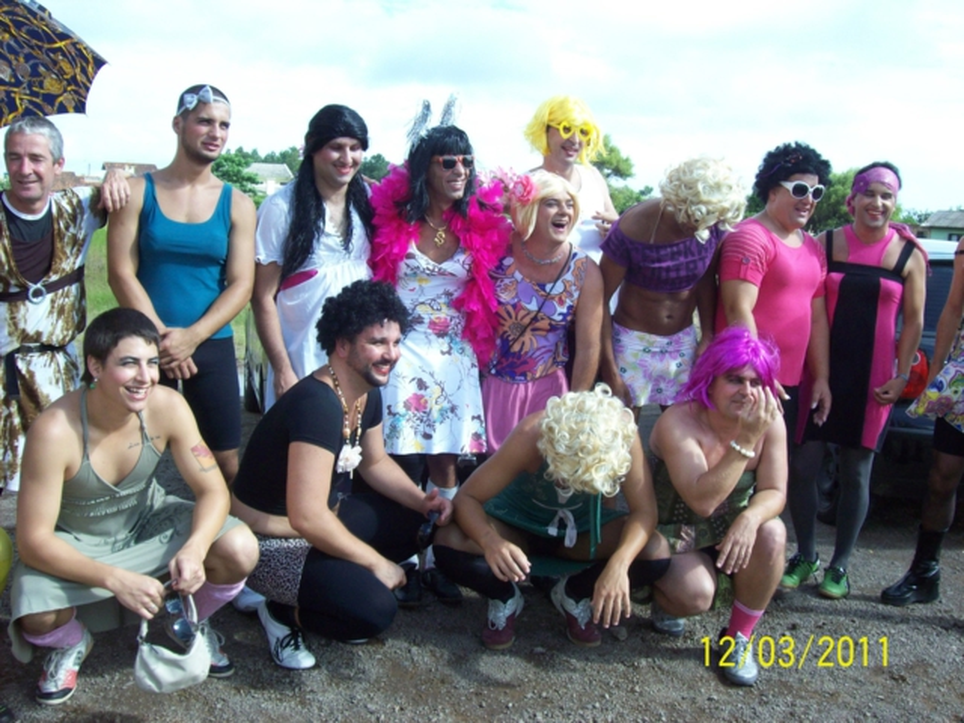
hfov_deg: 51.4
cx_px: 482
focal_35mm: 36
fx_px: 1003
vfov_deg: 39.7
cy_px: 362
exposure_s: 1/268
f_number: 4.8
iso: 80
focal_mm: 6
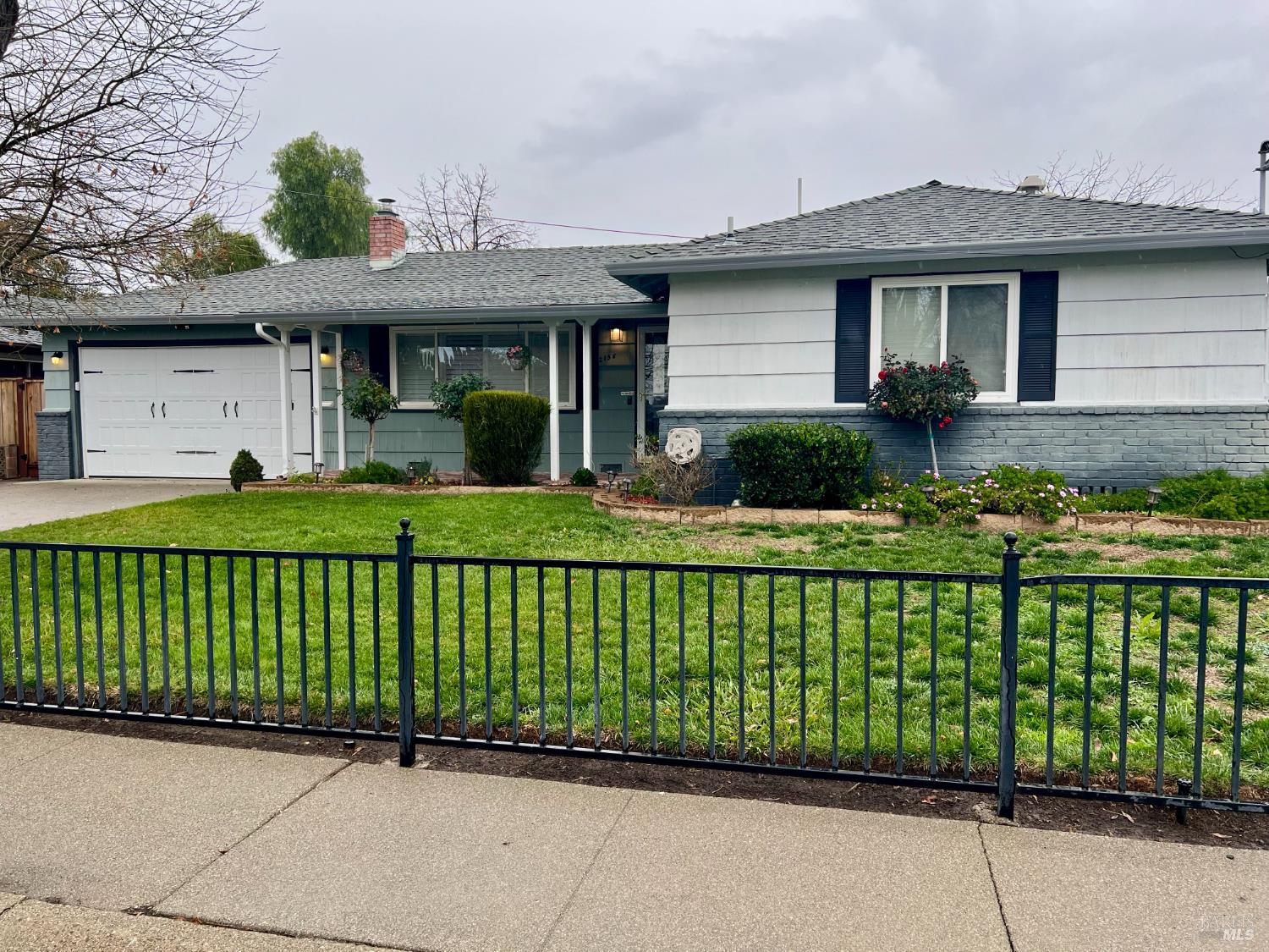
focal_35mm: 26
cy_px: 476
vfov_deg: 53.1
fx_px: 953
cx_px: 634
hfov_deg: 67.3
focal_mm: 5.7
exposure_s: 1/581
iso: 50
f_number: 1.5
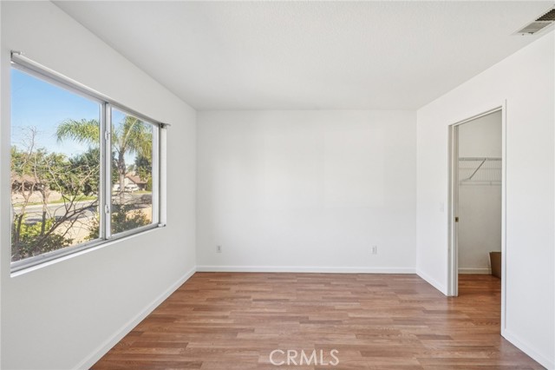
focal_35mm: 14
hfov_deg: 104.3
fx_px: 216
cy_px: 185
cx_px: 278
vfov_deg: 81.1
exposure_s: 1/30
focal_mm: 14
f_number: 8
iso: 400
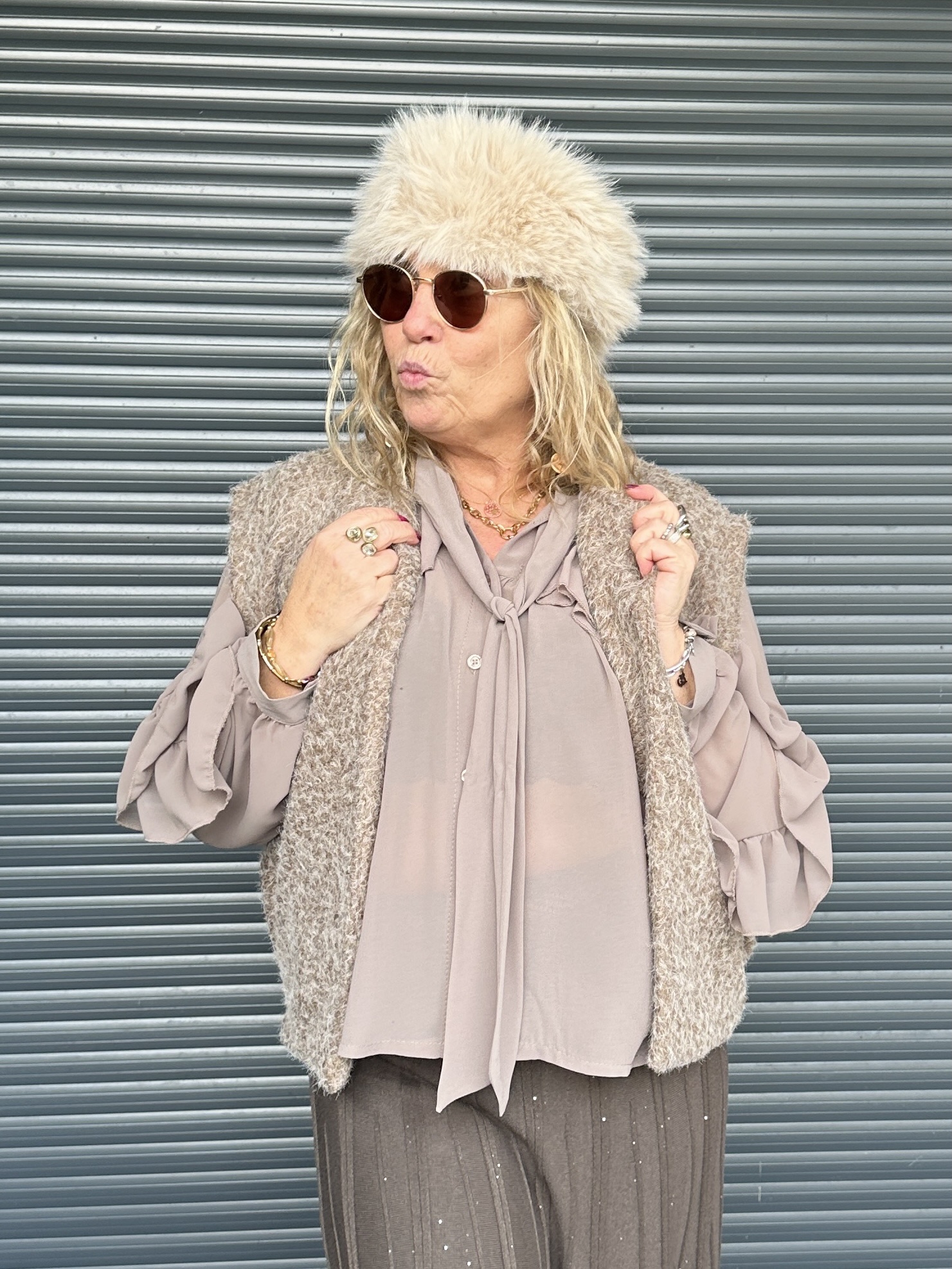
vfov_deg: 71.6
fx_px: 880
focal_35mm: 24
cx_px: 476
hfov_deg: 56.8
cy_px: 634
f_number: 1.78
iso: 100
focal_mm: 6.86
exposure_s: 1/121
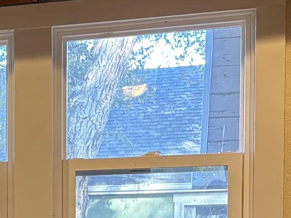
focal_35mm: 137
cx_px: -351
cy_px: 274
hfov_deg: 12.2
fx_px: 1151
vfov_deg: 10.6
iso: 100
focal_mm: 5.96
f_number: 1.6
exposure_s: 1/60
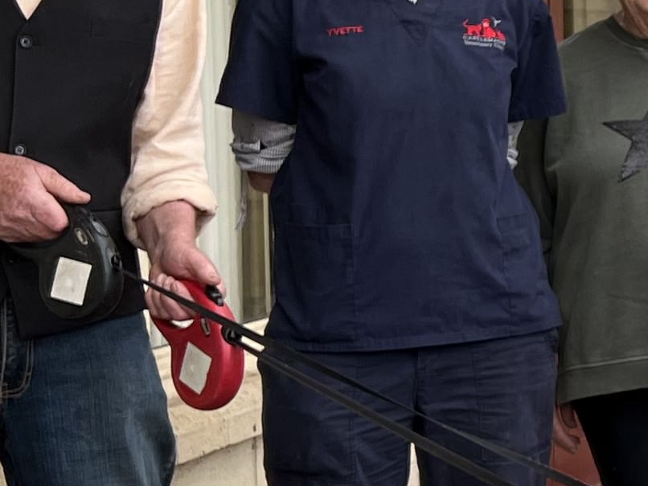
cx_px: 1203
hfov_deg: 13.5
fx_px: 2434
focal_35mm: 130
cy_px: 243
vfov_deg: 11.4
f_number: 1.5
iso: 50
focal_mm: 5.7
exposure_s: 1/419
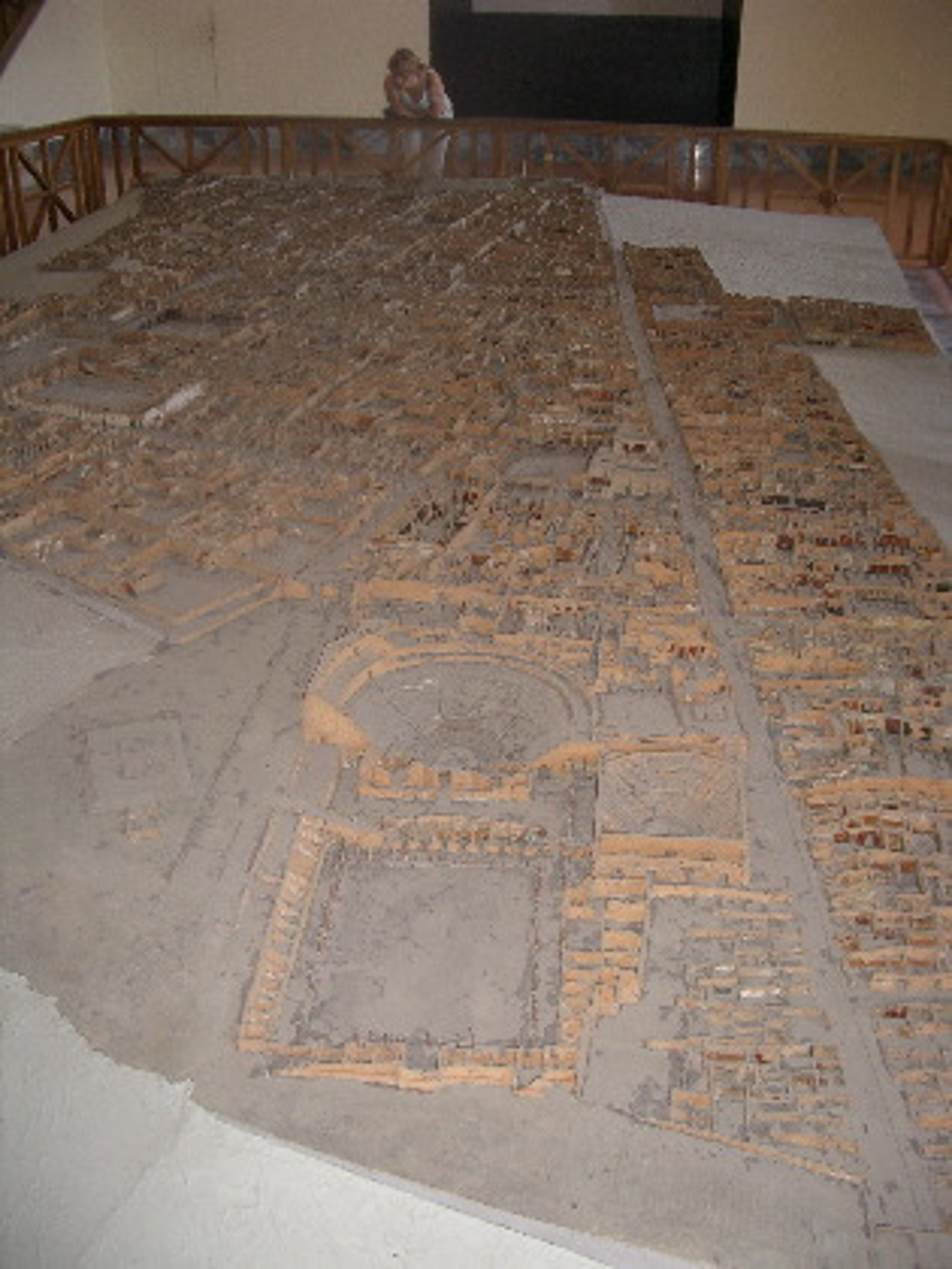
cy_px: 634
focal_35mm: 35
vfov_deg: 52.6
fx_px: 1283
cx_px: 476
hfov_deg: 40.7
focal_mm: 5.8
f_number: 2.6
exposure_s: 1/40
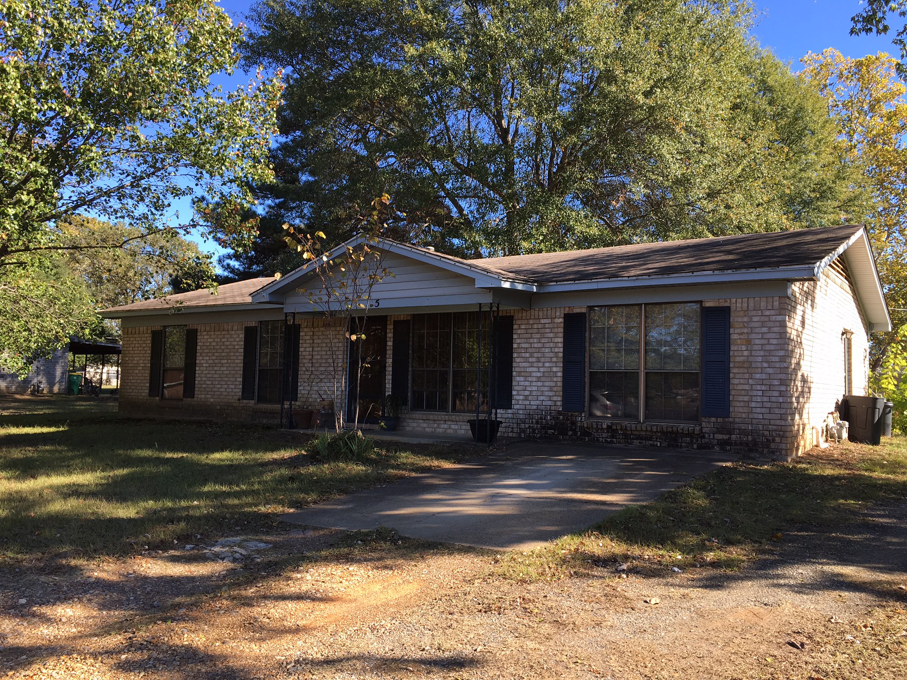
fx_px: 760
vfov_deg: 48.2
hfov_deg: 61.7
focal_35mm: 29
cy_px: 340
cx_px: 454
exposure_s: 1/430
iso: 25
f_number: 2.2
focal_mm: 4.15
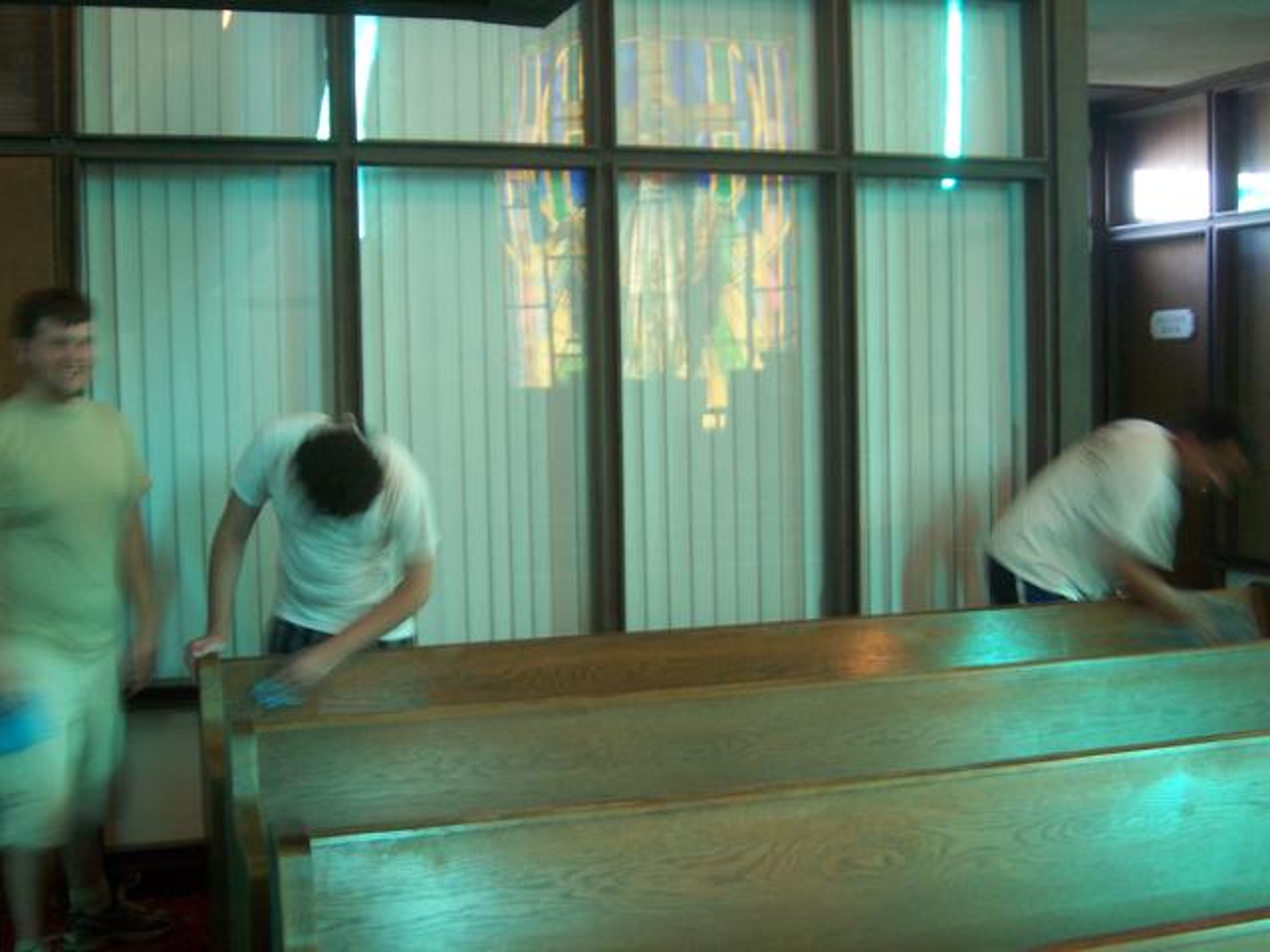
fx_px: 1614
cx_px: 635
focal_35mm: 44
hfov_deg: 42.9
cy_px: 476
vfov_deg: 32.9
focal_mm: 7.3
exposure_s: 1/6
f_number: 3.3
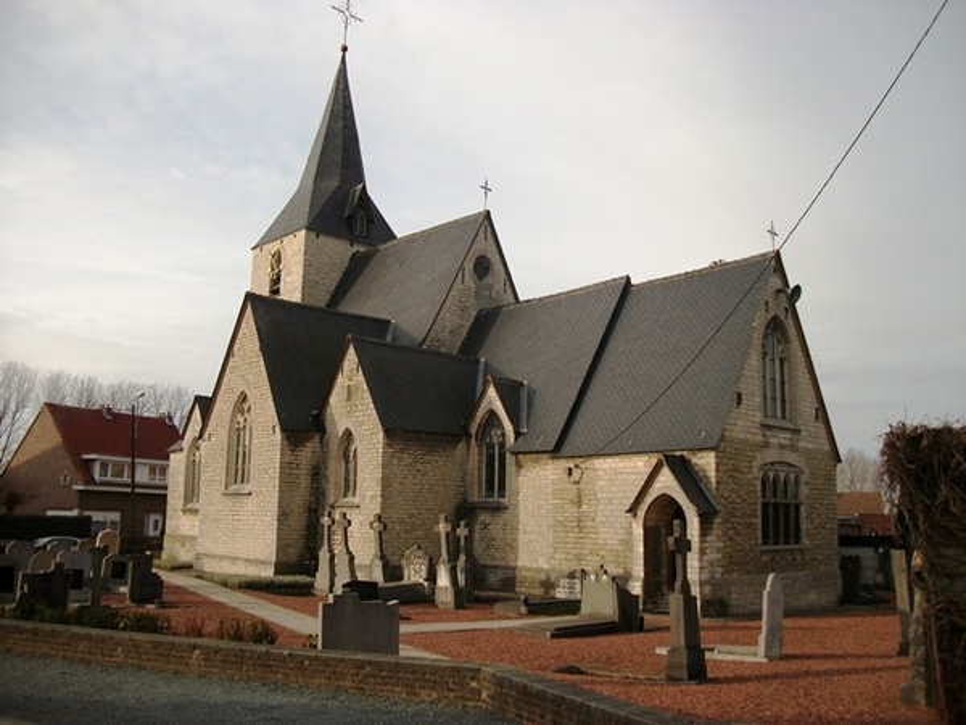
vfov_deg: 44.2
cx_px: 483
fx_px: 893
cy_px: 362
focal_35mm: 32
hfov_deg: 56.8
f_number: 2.9
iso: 80
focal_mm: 5.7
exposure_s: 1/800
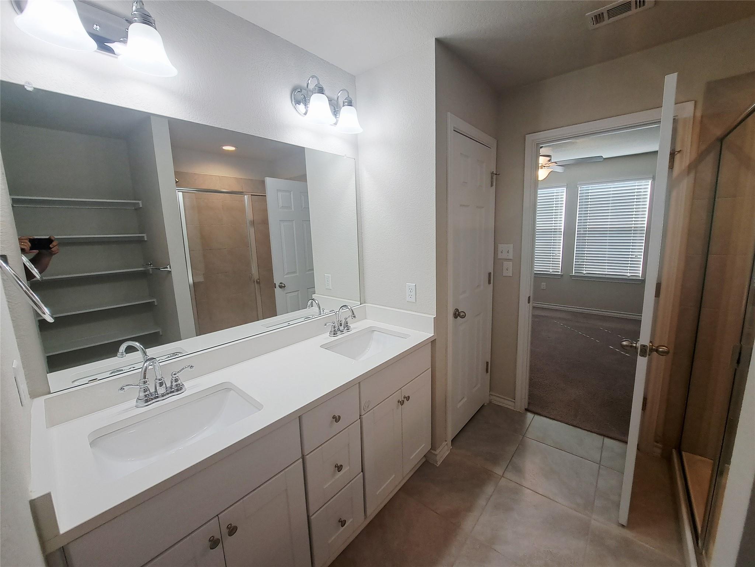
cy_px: 284
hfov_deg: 106.2
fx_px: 284
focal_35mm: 13
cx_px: 378
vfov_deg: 89.9
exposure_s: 1/40
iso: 50
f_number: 2.2
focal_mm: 1.74
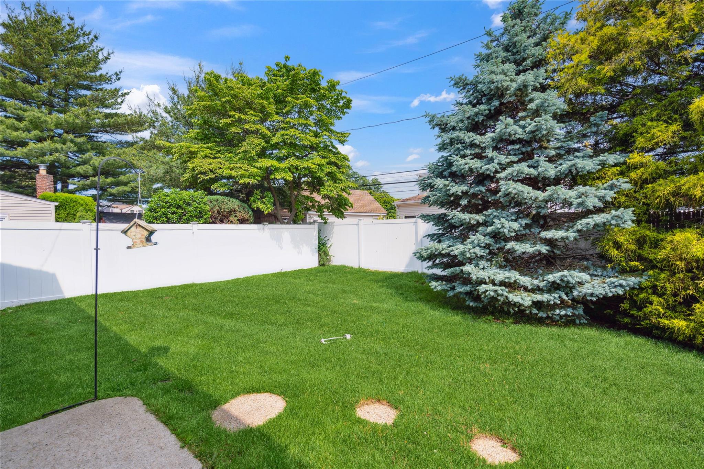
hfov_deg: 96.7
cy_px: 234
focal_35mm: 16
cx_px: 352
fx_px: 313
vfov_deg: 73.7
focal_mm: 16
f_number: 5
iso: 100
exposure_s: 1/250
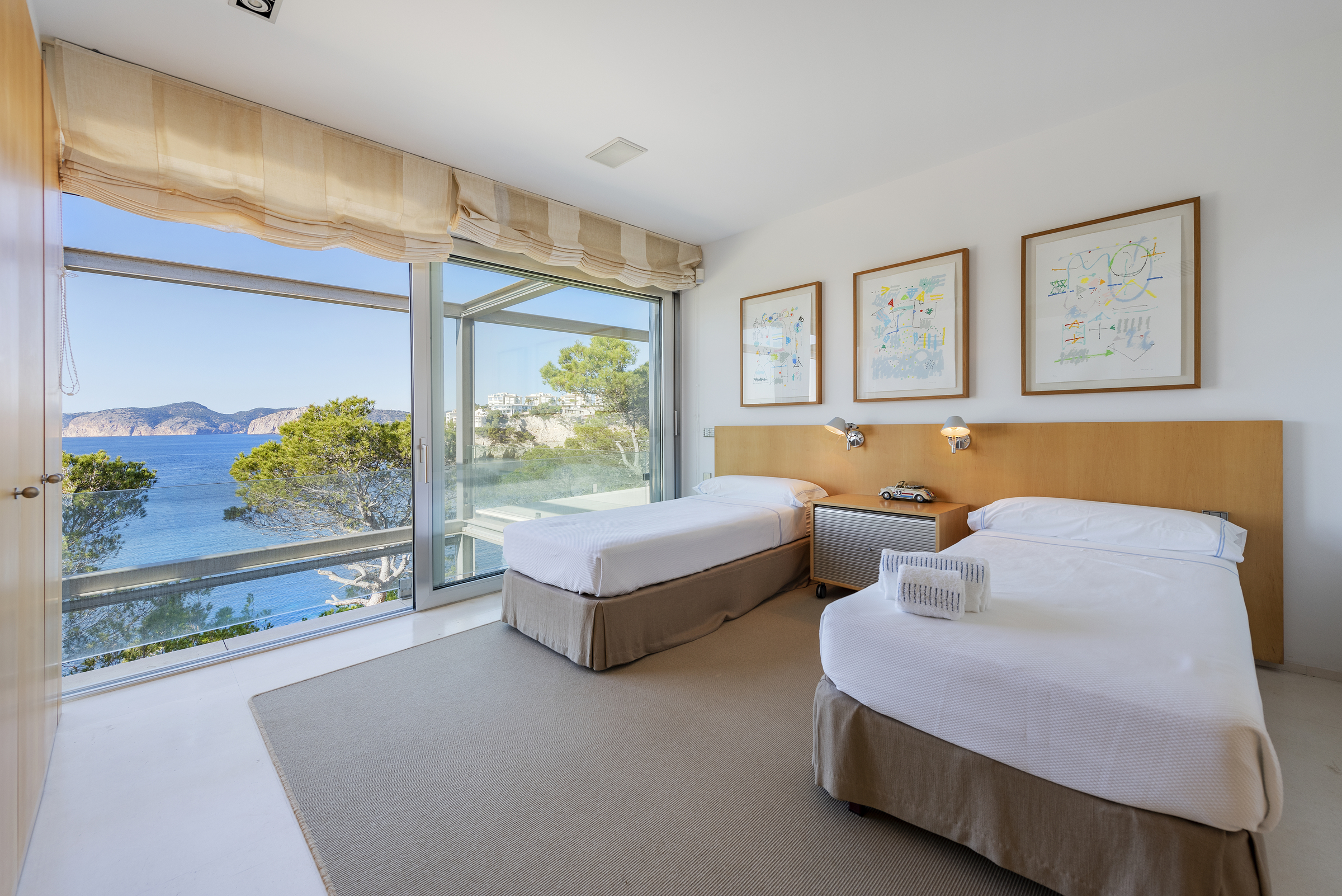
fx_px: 522
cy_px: 448
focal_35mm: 14
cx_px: 671
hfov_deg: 104.2
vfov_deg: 81.3
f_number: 8
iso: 100
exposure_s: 1/250
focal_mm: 14
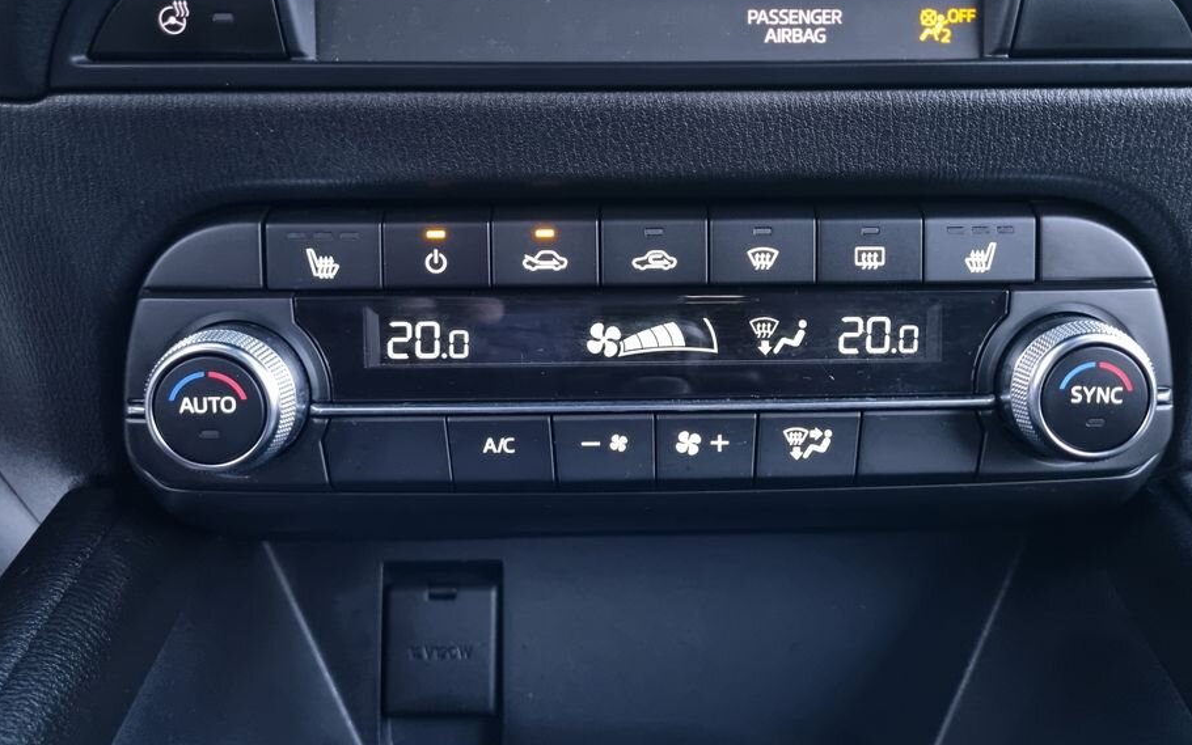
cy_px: 295
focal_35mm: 31
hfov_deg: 61.1
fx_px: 1007
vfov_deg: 40.4
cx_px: 646
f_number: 1.8
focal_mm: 5.4
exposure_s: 1/25
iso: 1000
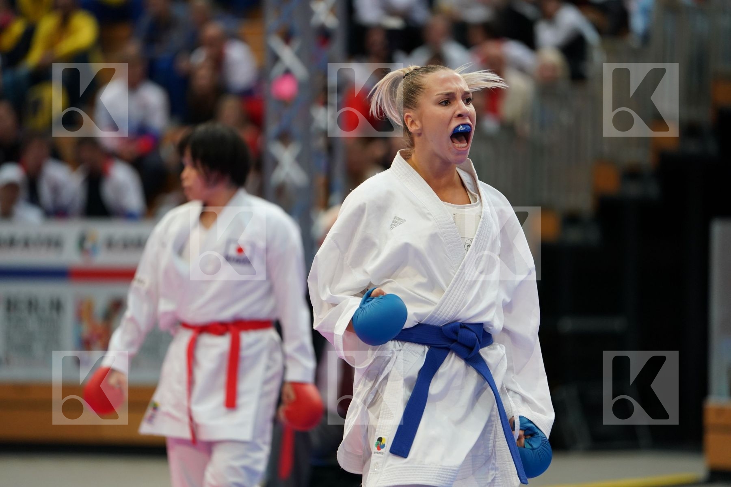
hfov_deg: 10.3
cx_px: 366
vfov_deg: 6.9
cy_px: 244
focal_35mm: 200
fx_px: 4061
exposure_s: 1/1000
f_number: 2.8
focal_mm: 200
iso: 1600
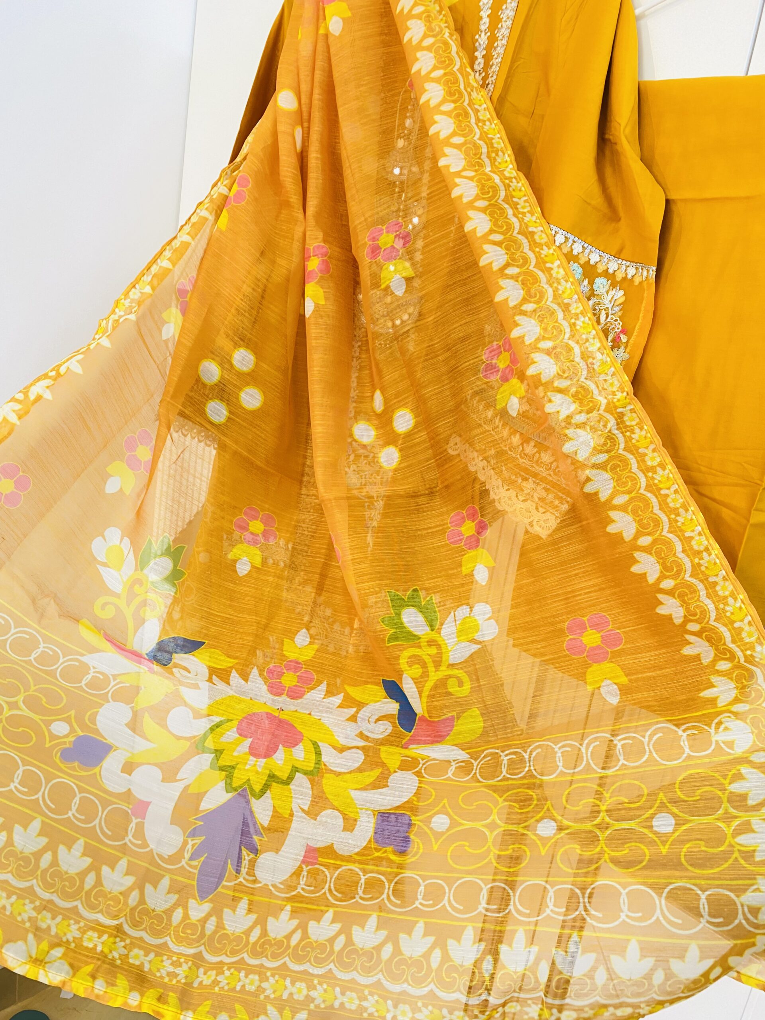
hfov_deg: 53.1
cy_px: 510
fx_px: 766
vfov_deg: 67.3
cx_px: 382
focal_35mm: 26
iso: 125
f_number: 1.8
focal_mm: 4.25
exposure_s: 1/60
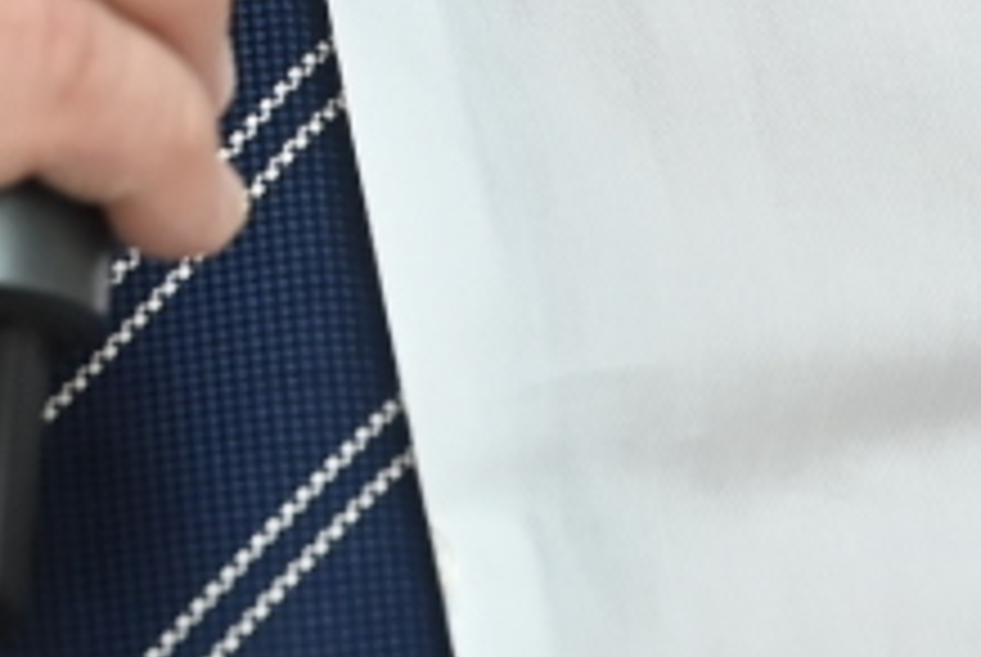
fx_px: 36427
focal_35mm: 1335
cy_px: -1638
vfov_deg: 1.0
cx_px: -909
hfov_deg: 1.5
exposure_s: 1/200
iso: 280
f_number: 2.8
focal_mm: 180
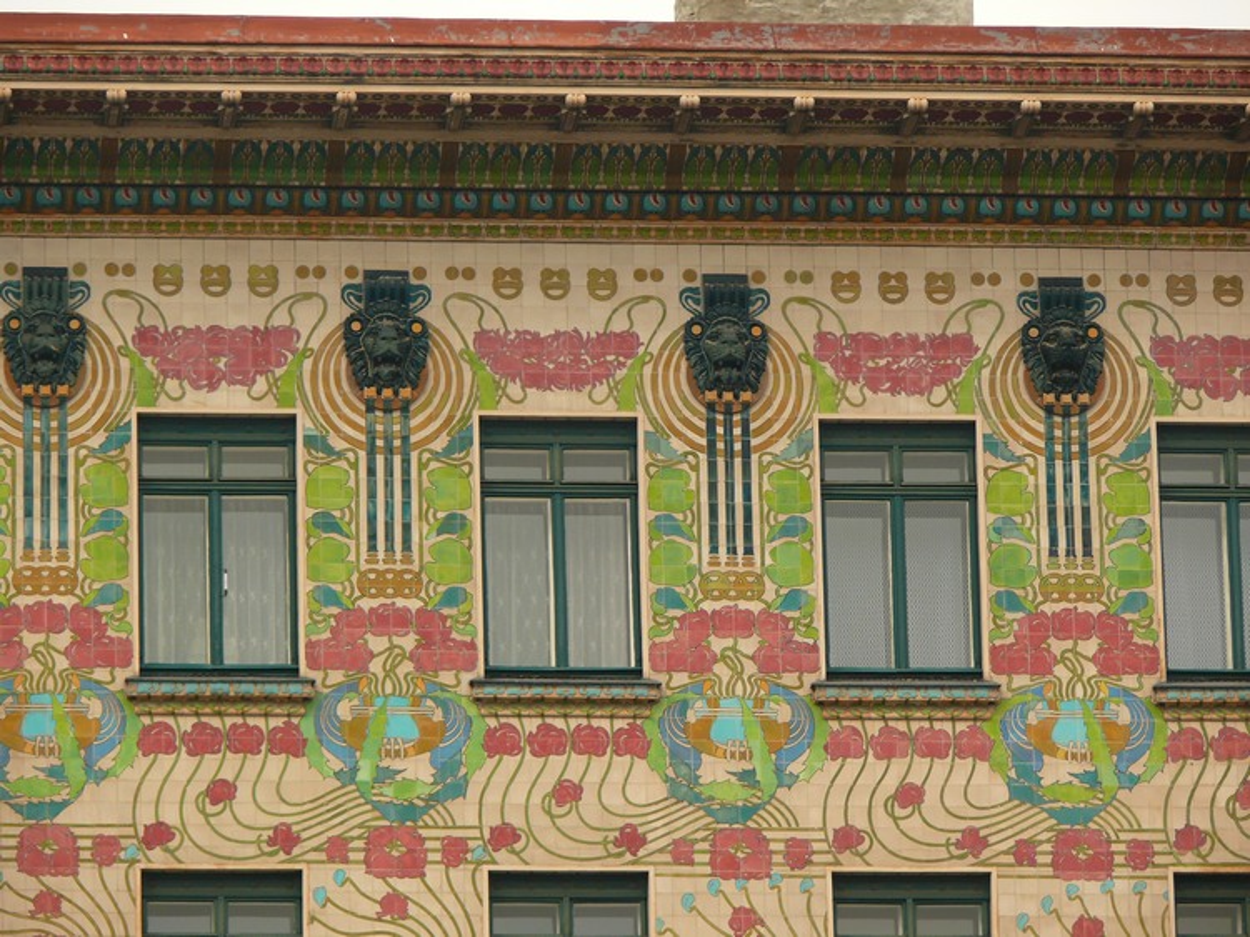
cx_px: 625
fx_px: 9314
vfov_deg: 5.8
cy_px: 468
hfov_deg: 7.7
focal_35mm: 258
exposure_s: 1/125
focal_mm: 54.5
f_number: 4
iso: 100
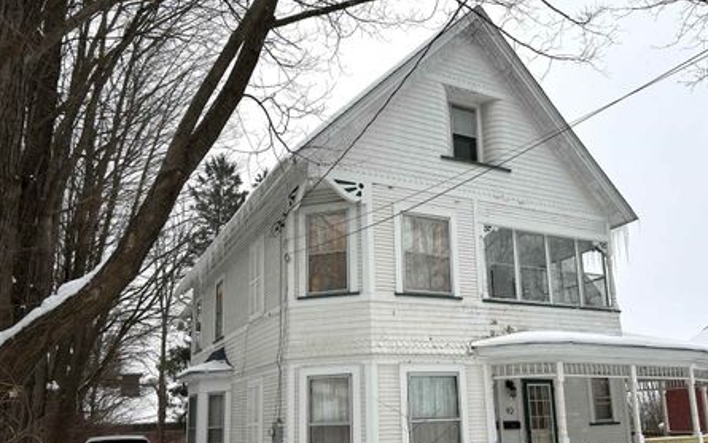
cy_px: 292
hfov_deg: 61.1
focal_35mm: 31
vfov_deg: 40.1
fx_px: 598
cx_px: 395
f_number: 1.5
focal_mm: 5.7
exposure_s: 1/121
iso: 40
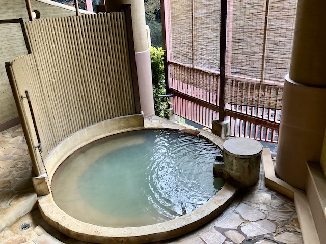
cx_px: 163
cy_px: 122
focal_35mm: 28
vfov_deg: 49.7
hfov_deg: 63.4
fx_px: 264
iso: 50
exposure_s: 1/120
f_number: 1.8
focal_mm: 3.99
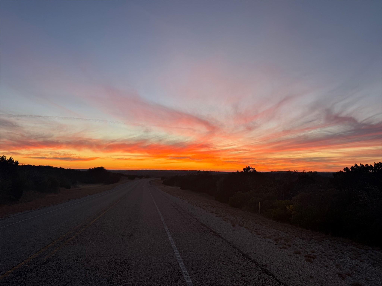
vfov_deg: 56.8
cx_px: 191
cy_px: 143
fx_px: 265
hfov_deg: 71.6
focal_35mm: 24
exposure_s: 1/121
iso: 64
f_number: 1.78
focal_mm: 6.76
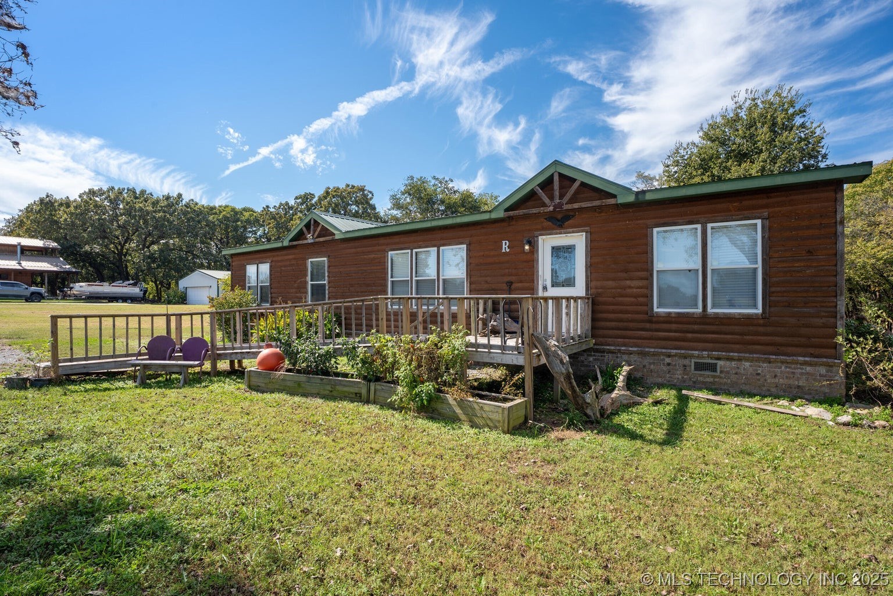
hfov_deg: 96.7
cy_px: 298
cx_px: 446
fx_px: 397
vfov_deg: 73.7
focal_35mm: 16
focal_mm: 16
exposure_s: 1/250
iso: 200
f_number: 9
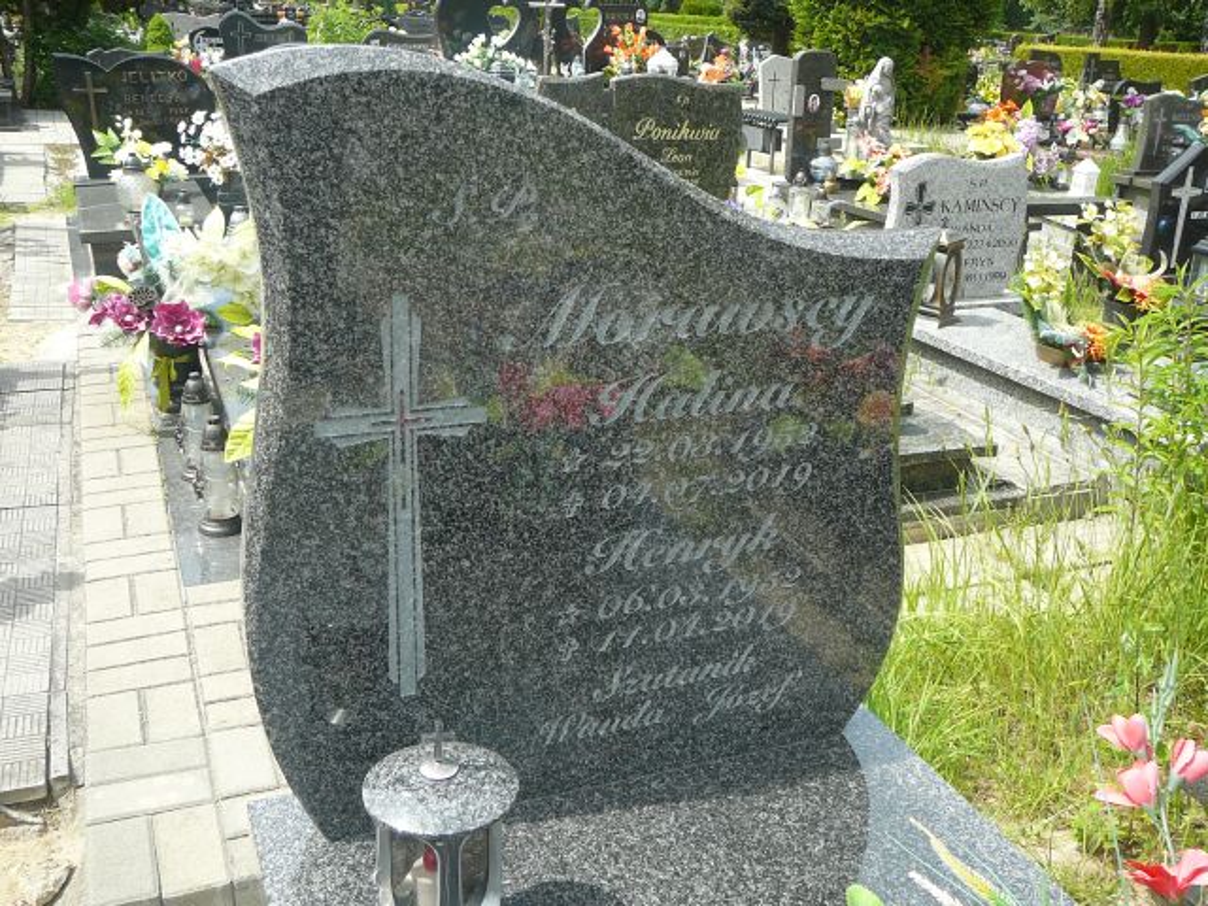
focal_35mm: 35
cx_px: 604
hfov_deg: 52.6
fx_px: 1221
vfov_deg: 40.7
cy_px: 453
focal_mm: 5.2
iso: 80
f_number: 2.8
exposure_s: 1/320
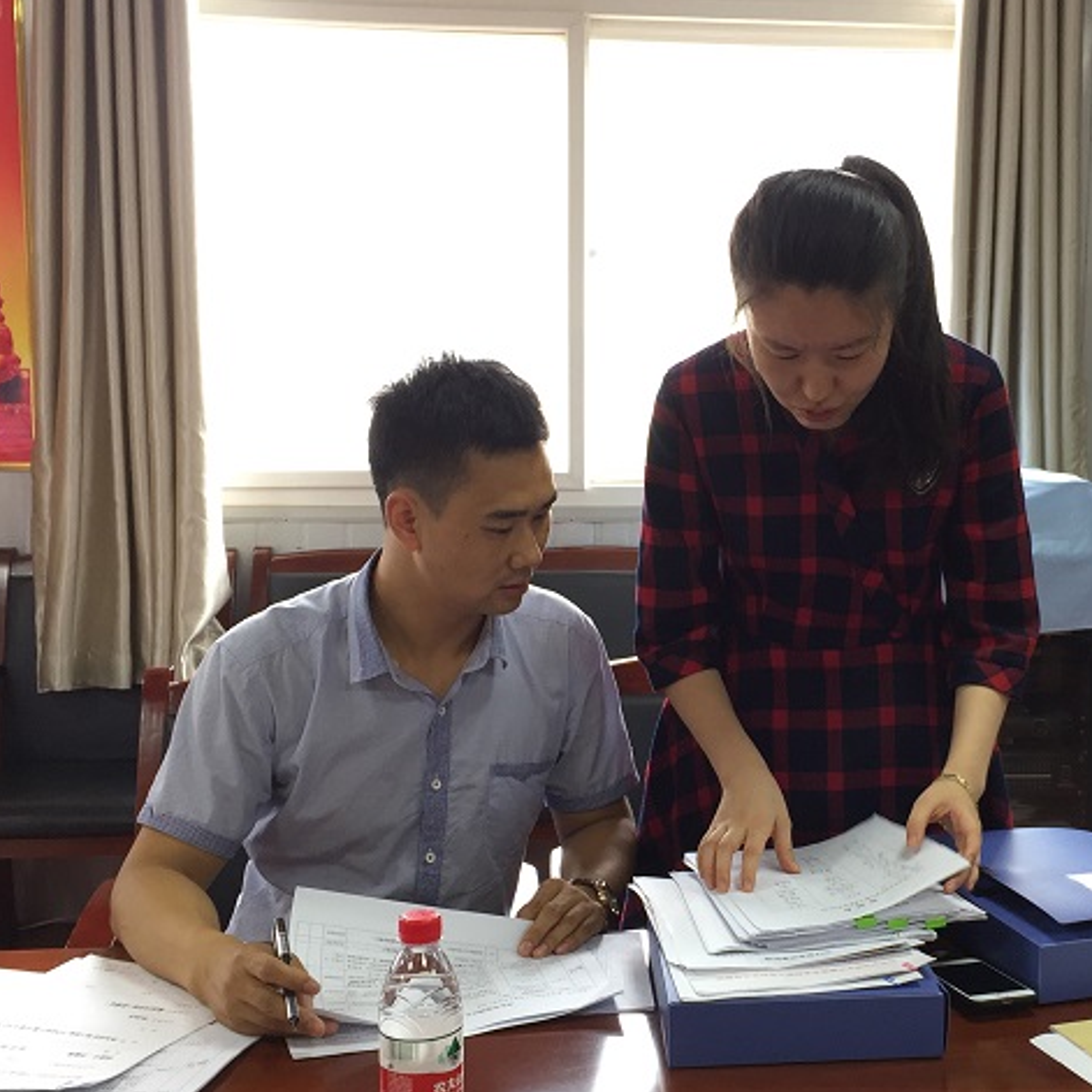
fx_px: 1749
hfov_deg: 34.2
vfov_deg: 34.7
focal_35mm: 49
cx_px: 758
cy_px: 590
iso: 50
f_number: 2.2
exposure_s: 1/33
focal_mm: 4.15
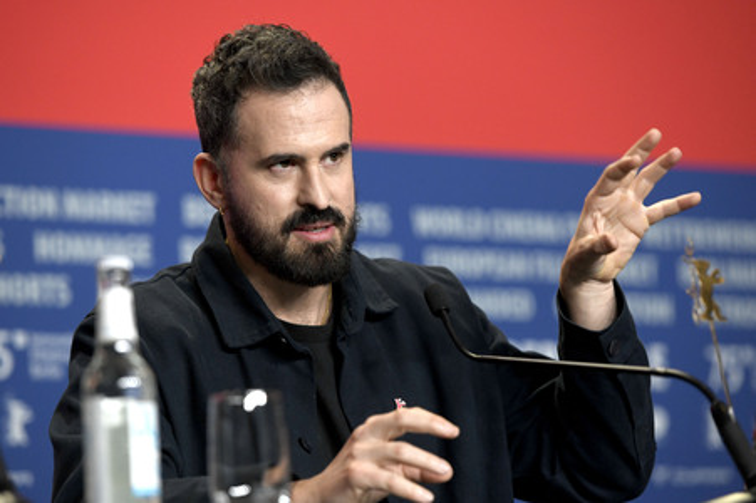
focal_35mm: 165
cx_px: 378
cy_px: 252
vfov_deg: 8.3
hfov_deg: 12.5
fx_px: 3462
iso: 1600
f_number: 4
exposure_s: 1/320
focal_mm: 165
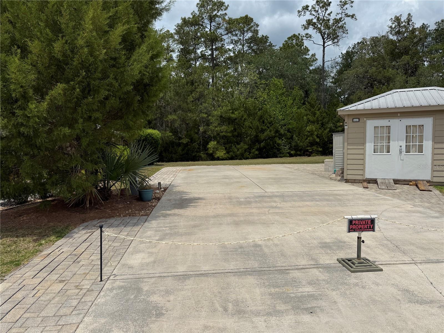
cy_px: 166
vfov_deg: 56.8
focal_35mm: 24
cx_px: 222
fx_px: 308
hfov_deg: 71.6
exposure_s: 1/9091
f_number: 1.78
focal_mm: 6.76
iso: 80
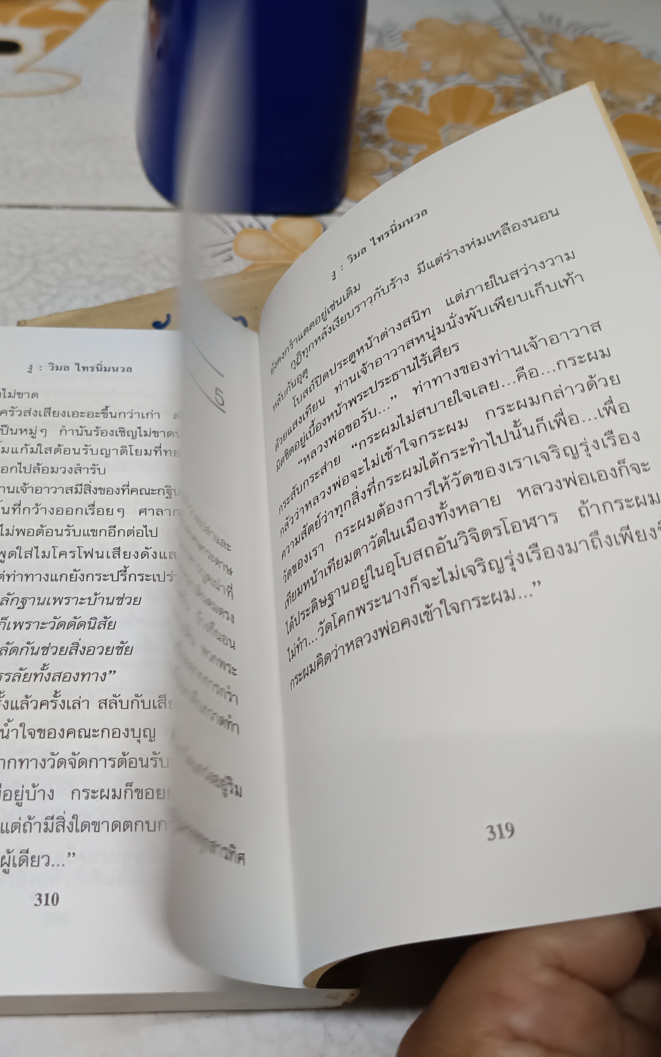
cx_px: 235
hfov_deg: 37.0
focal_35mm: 34
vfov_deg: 56.7
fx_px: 980
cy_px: 528
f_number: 1.7
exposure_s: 1/50
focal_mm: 5.31
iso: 1157
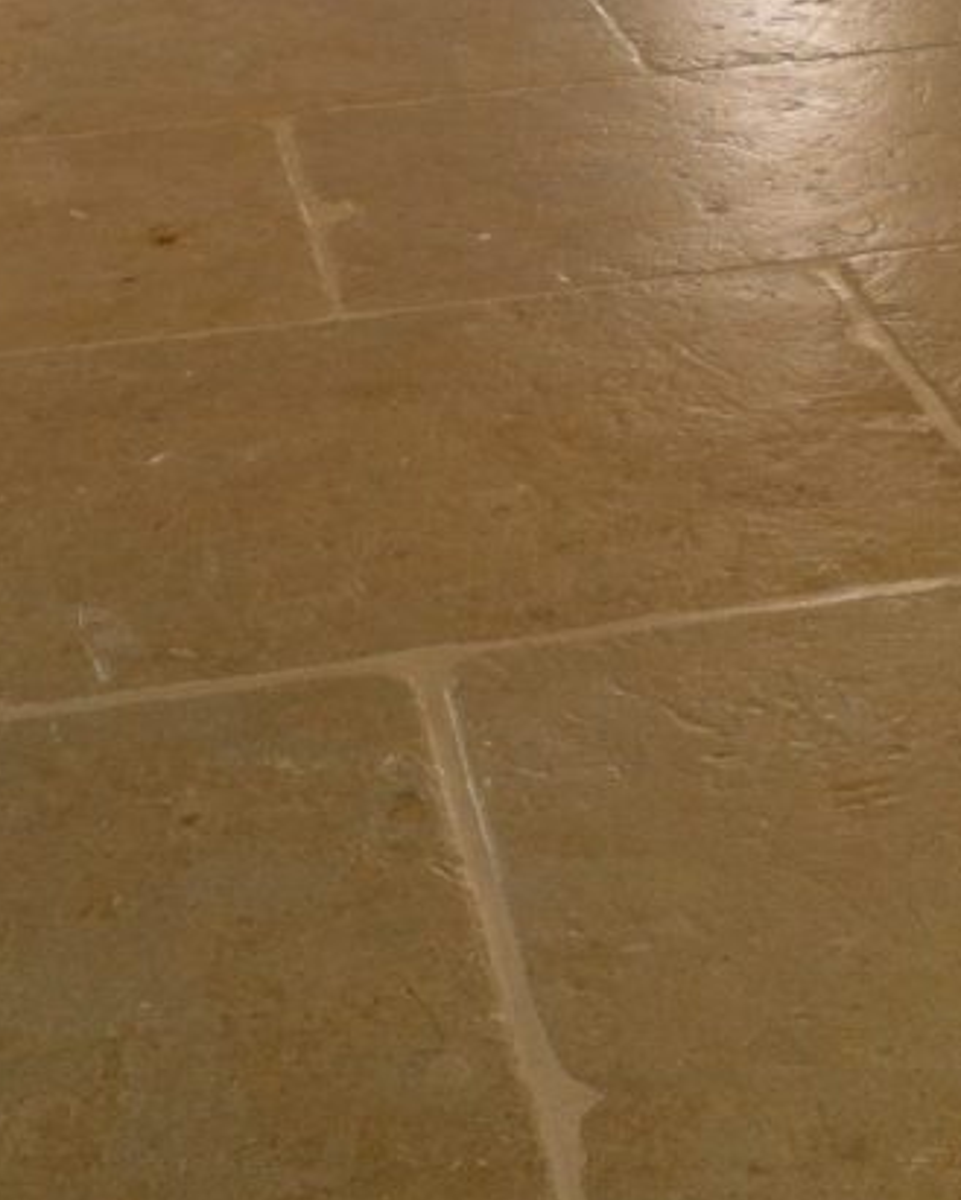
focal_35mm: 85
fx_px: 3021
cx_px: 795
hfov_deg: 17.9
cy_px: 177
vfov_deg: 22.1
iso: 80
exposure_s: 1/152
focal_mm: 3.85
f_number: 2.8
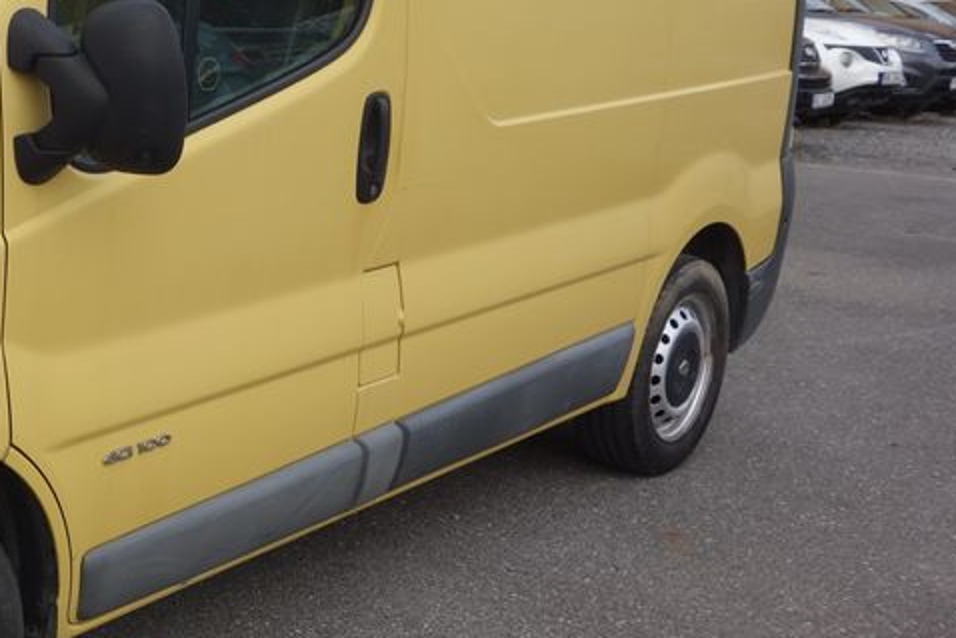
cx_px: -56
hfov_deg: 30.4
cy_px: 297
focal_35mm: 60
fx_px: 1594
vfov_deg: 22.6
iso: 125
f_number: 5.6
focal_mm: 10.4
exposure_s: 1/200
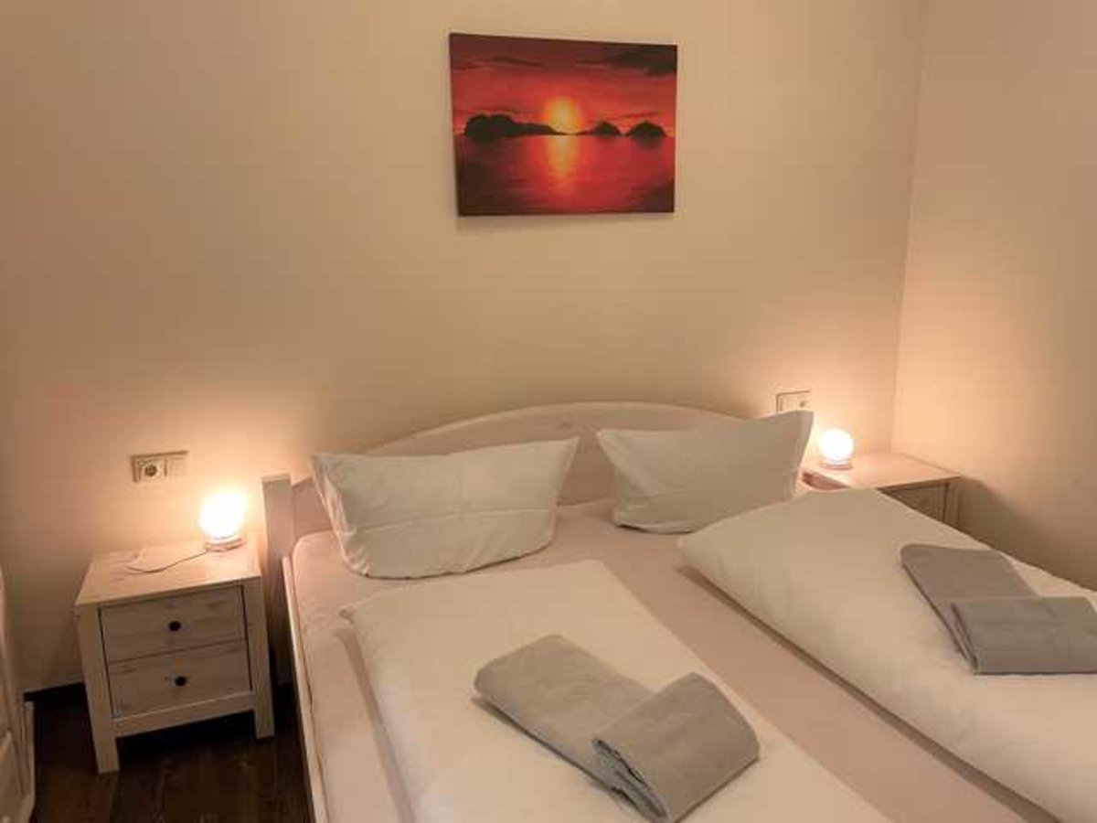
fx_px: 824
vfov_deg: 53.1
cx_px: 548
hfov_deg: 67.3
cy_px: 412
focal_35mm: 26
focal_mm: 4.2
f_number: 1.6
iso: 200
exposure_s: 1/50
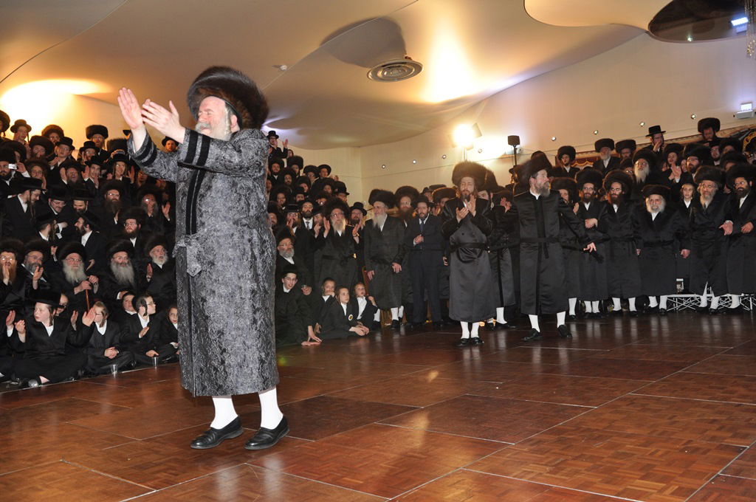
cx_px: 378
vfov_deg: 39.9
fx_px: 692
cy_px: 251
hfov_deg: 57.3
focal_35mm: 33
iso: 640
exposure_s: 1/100
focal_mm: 22
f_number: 5.6
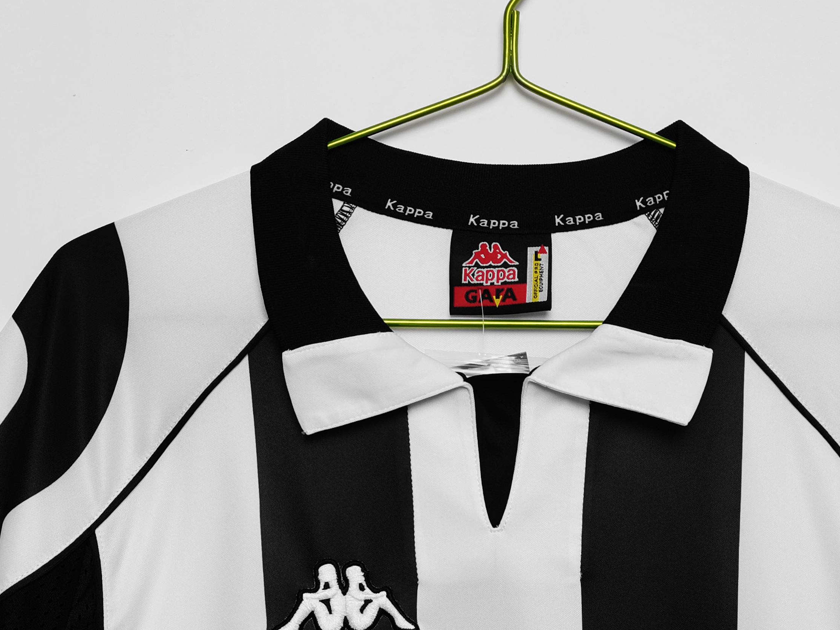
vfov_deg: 26.4
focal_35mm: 54
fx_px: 1310
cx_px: 483
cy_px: 532
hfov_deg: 35.5
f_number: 1.8
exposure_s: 1/100
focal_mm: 5.58
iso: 64
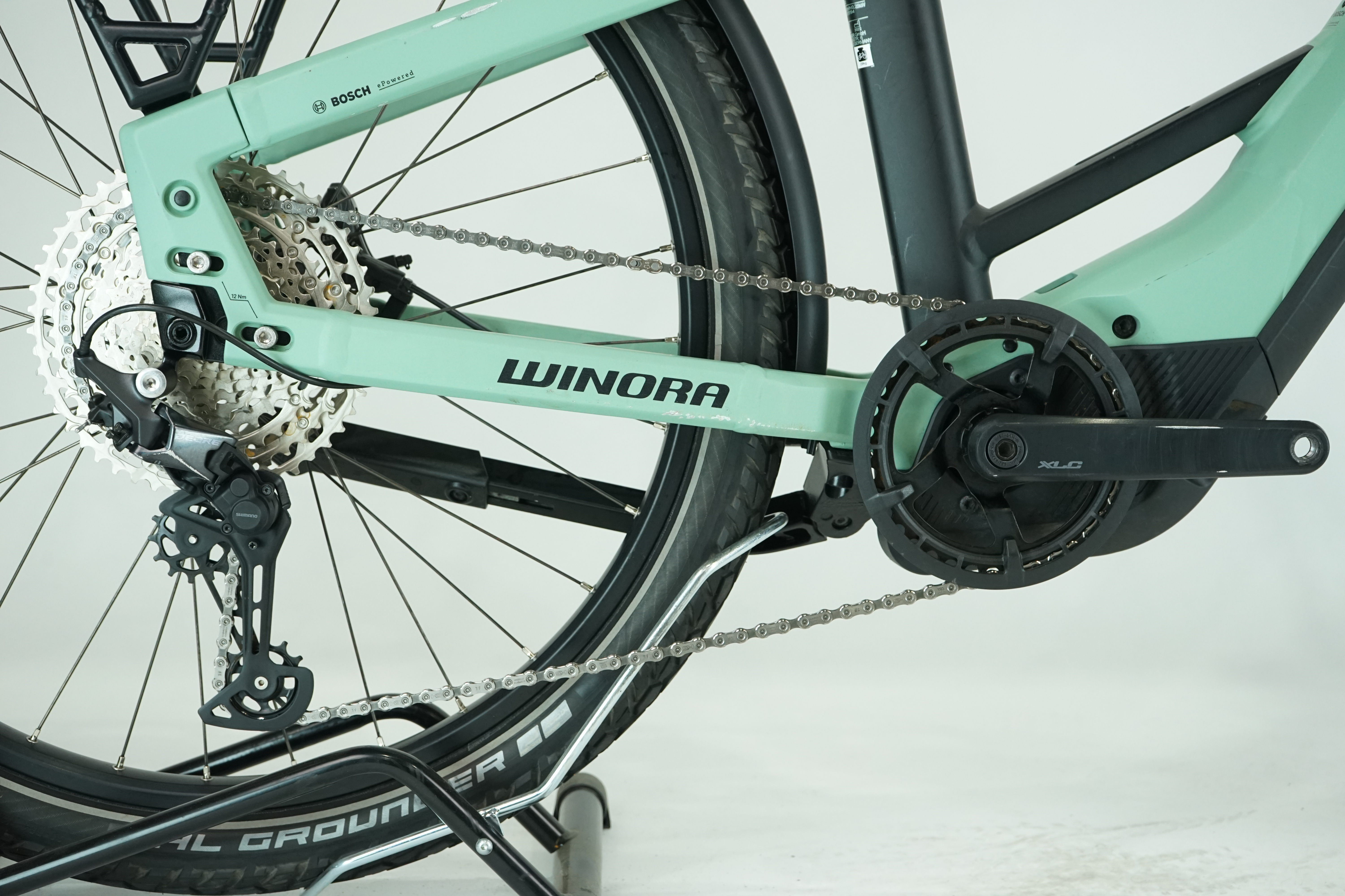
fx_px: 2017
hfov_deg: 36.9
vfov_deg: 25.1
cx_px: 672
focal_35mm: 54
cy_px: 448
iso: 1600
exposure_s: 1/200
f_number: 6.3
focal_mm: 54
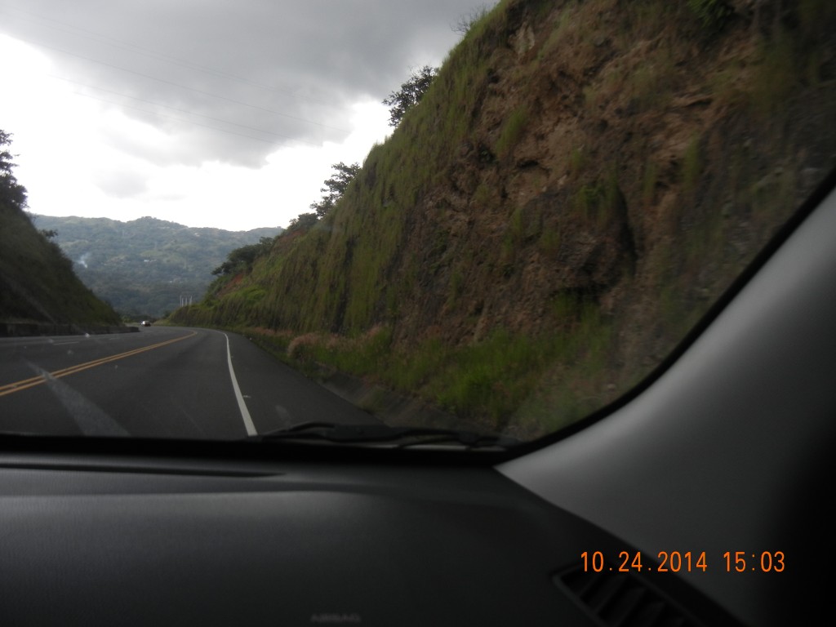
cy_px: 314
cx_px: 418
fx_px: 725
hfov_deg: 60.0
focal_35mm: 30
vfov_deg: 46.8
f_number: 3.5
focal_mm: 5.4
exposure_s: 1/254
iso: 160
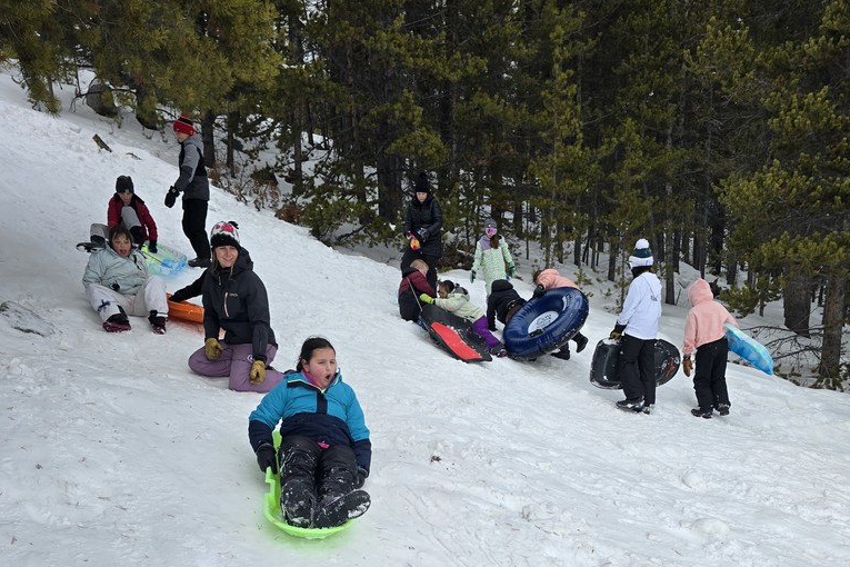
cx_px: 424
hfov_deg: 58.7
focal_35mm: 32
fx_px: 755
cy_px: 558
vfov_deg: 37.1
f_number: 1.7
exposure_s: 1/410
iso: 12
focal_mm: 6.3
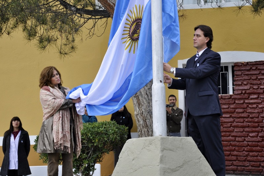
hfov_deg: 23.4
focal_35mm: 87
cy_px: 88
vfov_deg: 15.7
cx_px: 132
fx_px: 637
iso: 200
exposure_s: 1/100
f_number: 5
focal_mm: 58
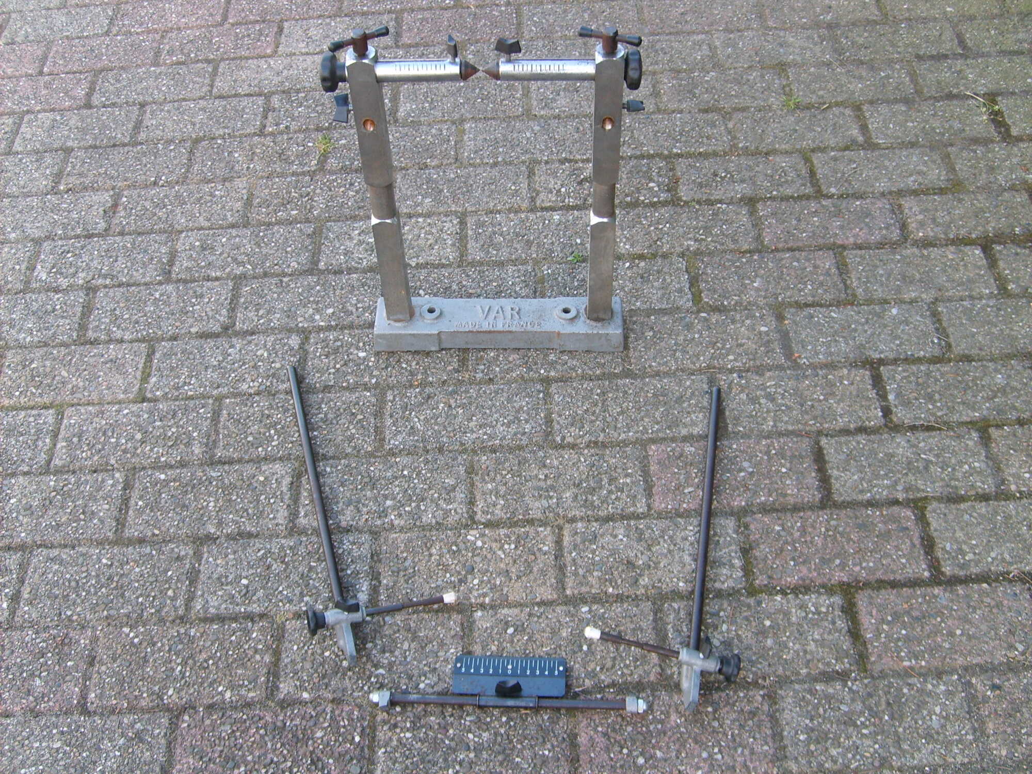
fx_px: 1043
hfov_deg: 52.6
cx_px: 516
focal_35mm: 35
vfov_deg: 40.7
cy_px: 387
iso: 50
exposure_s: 1/60
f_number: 2.8
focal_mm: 5.8
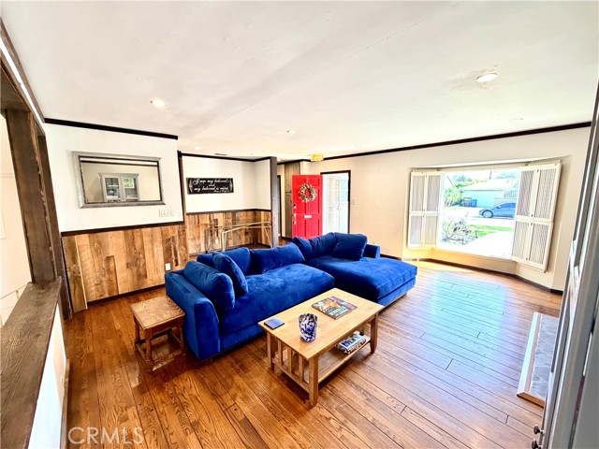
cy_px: 224
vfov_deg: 85.7
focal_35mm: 14
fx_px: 242
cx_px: 300
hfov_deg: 102.1
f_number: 2.2
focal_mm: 2.22
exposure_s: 1/60
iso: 500
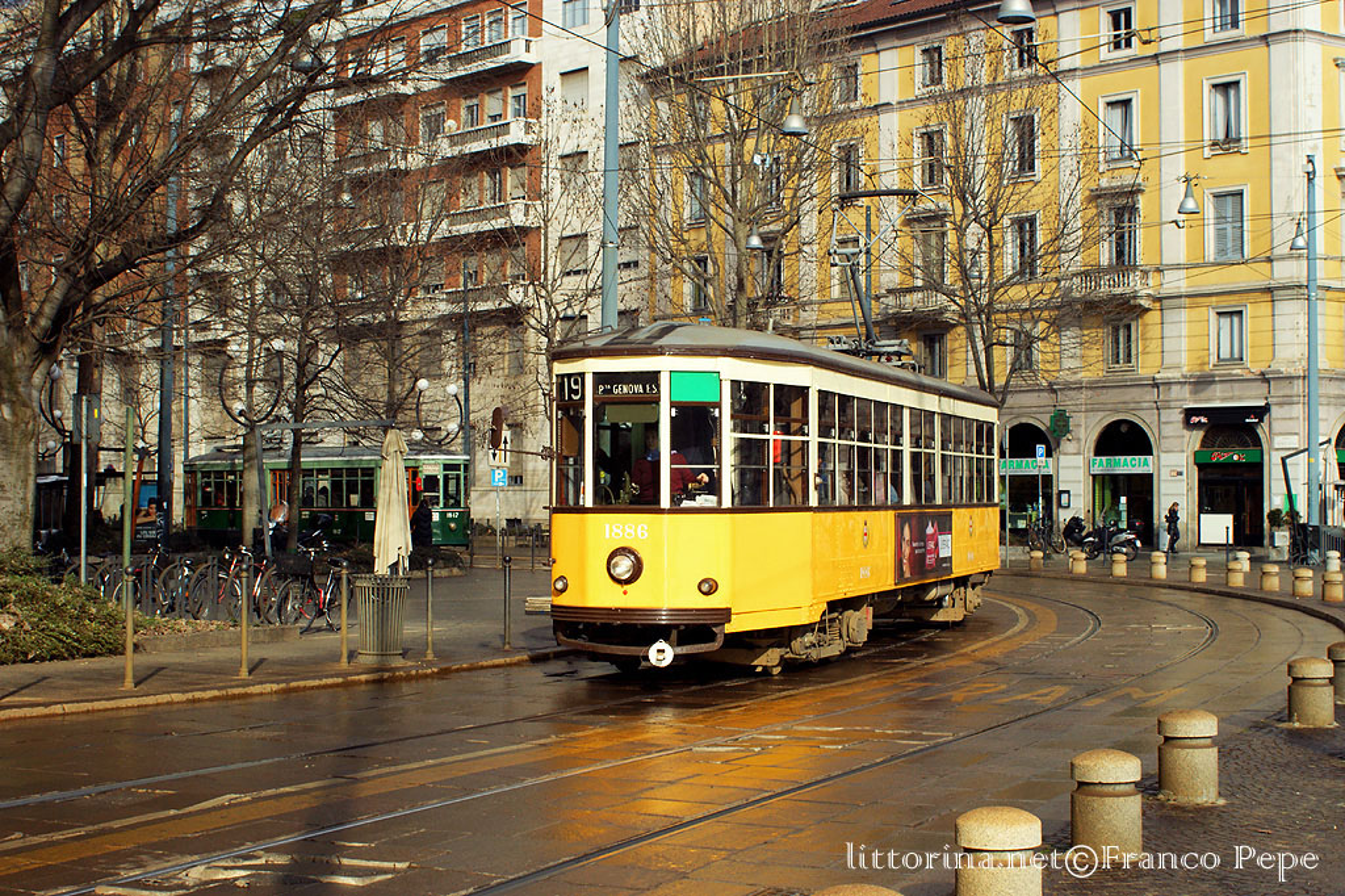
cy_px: 448
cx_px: 672
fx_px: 1961
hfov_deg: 37.9
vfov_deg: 25.7
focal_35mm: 52
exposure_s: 1/500
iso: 400
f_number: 9
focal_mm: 35
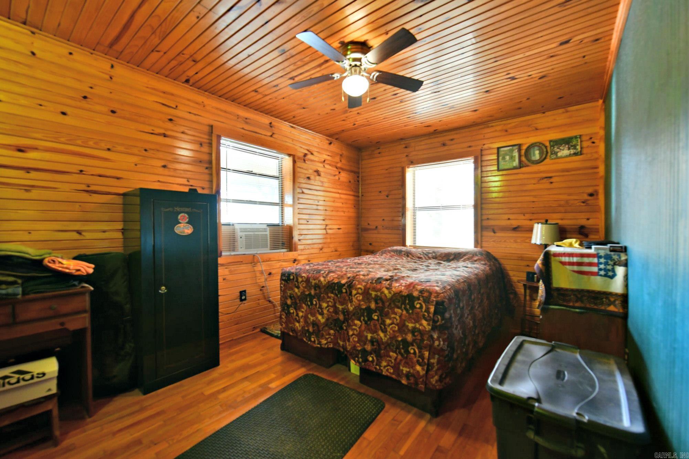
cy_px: 230
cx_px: 344
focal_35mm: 14
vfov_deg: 81.2
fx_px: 268
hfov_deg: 104.3
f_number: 4.5
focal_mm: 14
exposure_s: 1/80
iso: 2500
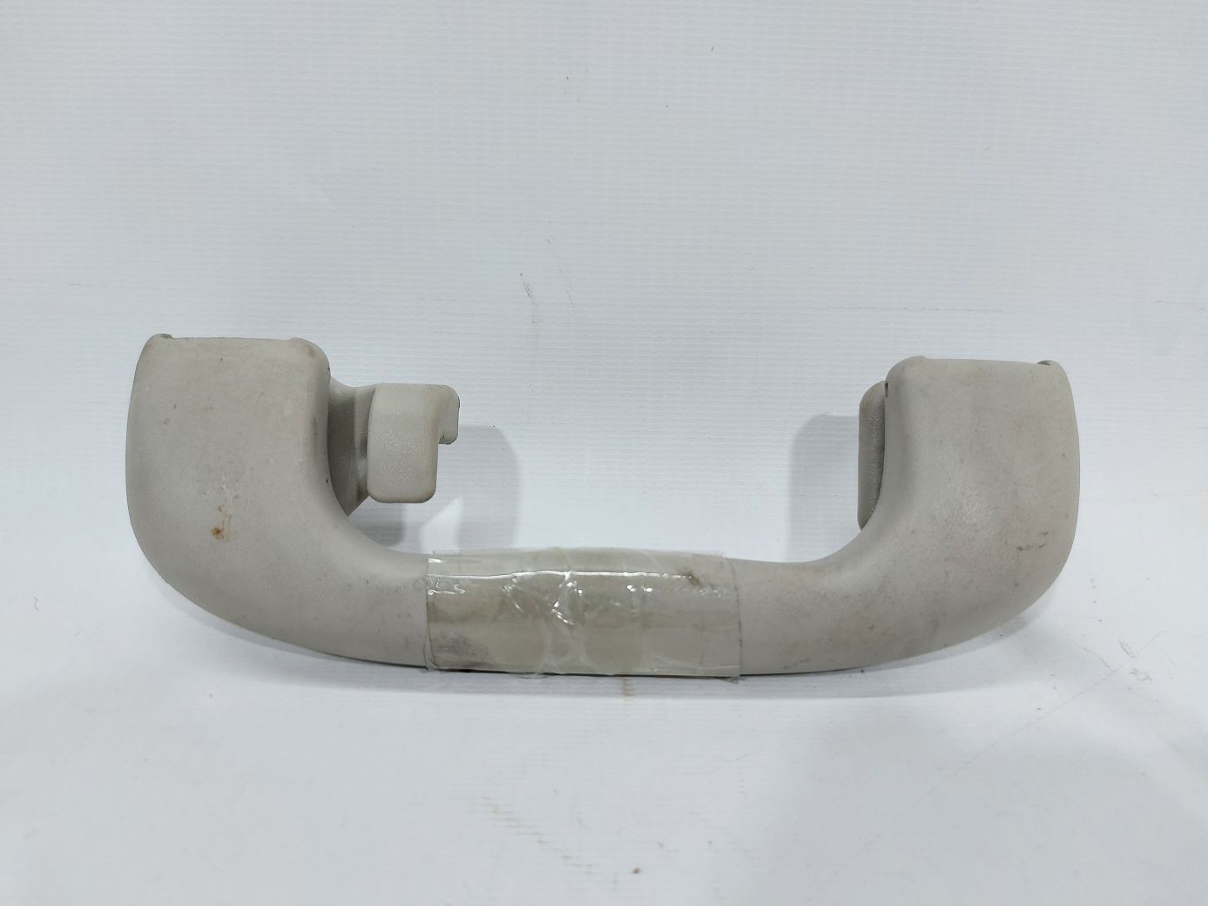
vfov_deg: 56.8
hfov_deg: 71.6
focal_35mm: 24
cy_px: 453
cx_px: 604
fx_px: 837
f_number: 1.8
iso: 125
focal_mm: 5.23
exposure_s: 1/50
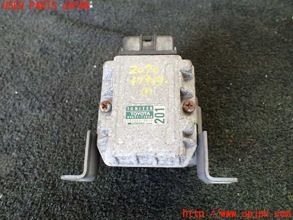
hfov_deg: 60.0
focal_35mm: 30
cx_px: 146
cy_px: 110
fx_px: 254
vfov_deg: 46.8
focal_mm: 5.4
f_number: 2.3
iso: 320
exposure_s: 1/125
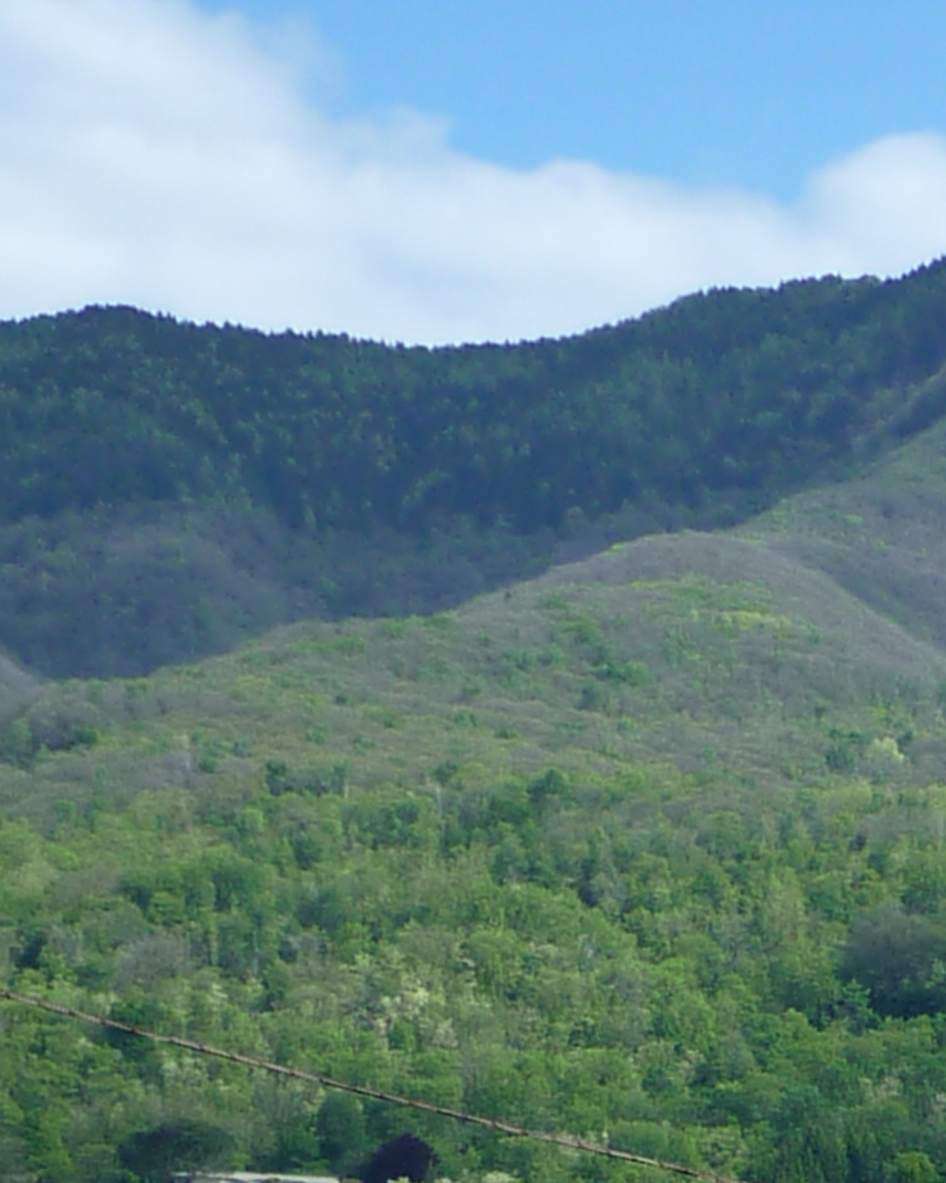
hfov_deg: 10.7
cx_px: 1681
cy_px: 1873
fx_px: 4762
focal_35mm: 136
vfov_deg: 13.2
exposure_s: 1/1000
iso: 80
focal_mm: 5.5
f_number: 2.8
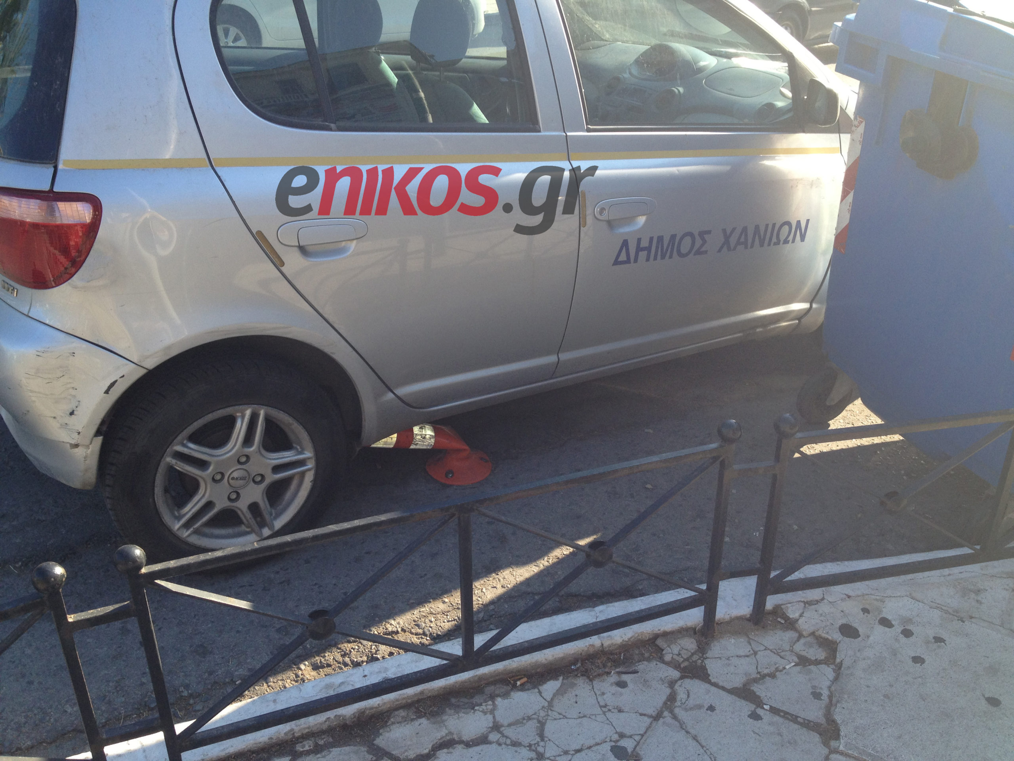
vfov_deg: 40.7
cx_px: 507
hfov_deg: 52.6
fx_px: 1025
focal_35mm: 35
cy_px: 380
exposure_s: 1/389
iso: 64
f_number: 2.4
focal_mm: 4.28
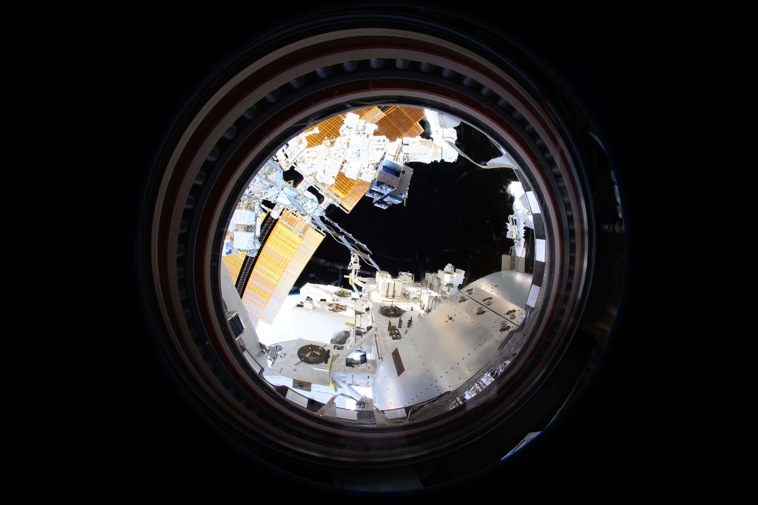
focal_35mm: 15
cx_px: 379
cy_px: 252
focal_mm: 15
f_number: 1.8
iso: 500
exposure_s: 1/60
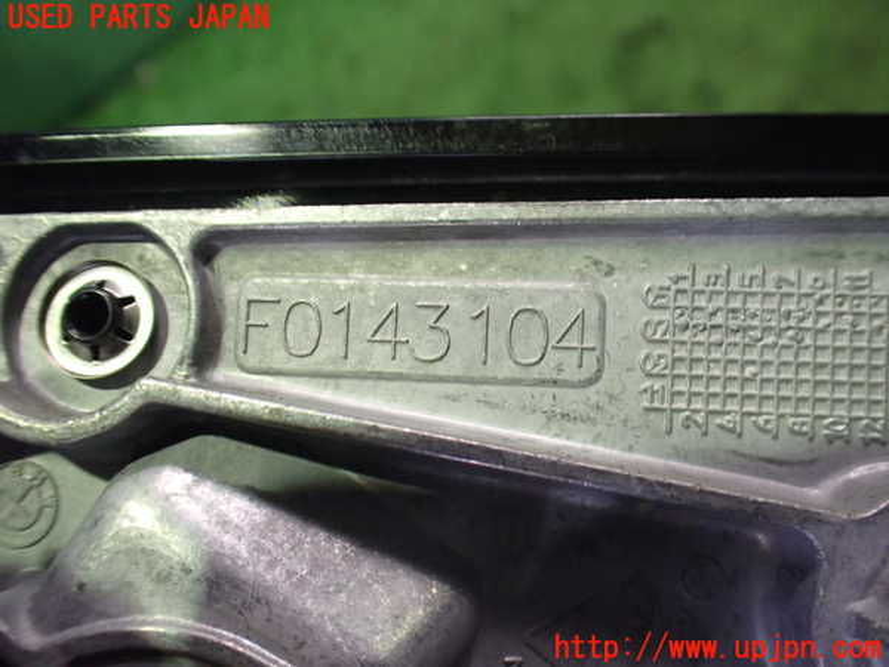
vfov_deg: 46.8
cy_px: 334
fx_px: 770
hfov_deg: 60.0
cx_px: 444
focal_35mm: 30
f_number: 2.3
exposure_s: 1/50
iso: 800
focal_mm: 5.4
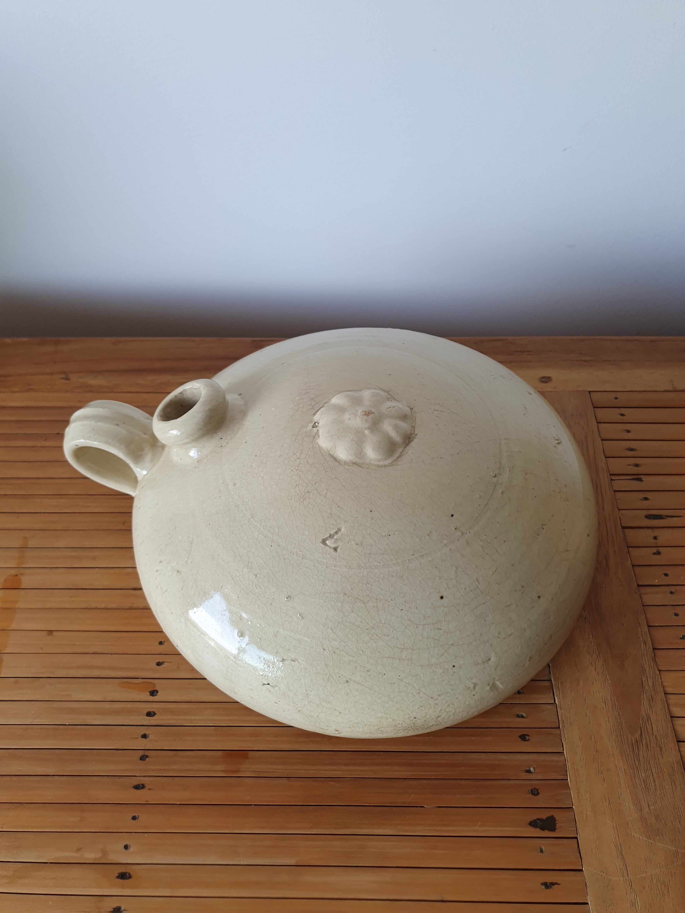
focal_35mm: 26
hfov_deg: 53.1
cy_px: 456
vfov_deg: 67.3
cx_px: 342
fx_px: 686
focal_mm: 4.32
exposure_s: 1/153
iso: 50
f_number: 1.5
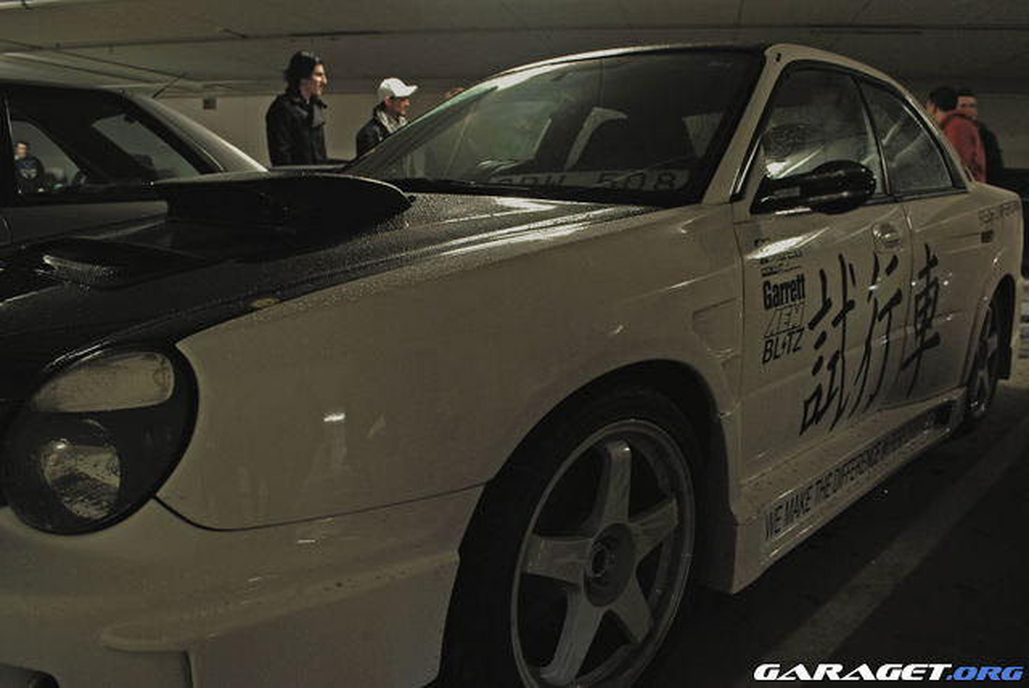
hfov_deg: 67.3
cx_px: 514
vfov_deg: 48.0
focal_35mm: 27
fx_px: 772
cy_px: 344
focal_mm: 18
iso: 200
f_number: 5
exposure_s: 1/4
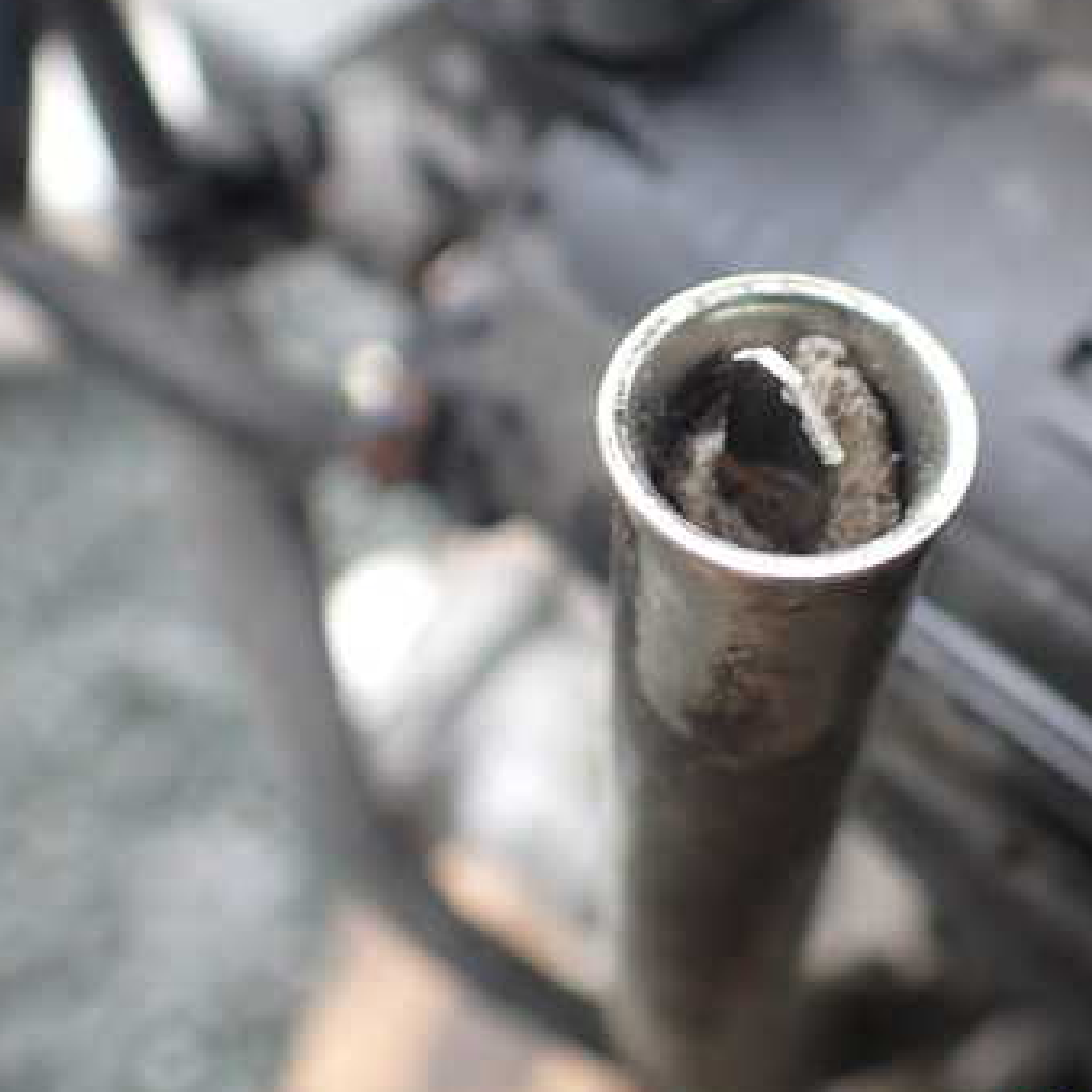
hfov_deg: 35.5
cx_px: 776
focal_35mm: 47
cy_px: 445
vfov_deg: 35.9
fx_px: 1677
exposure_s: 1/125
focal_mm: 5.4
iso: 100
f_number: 2.3
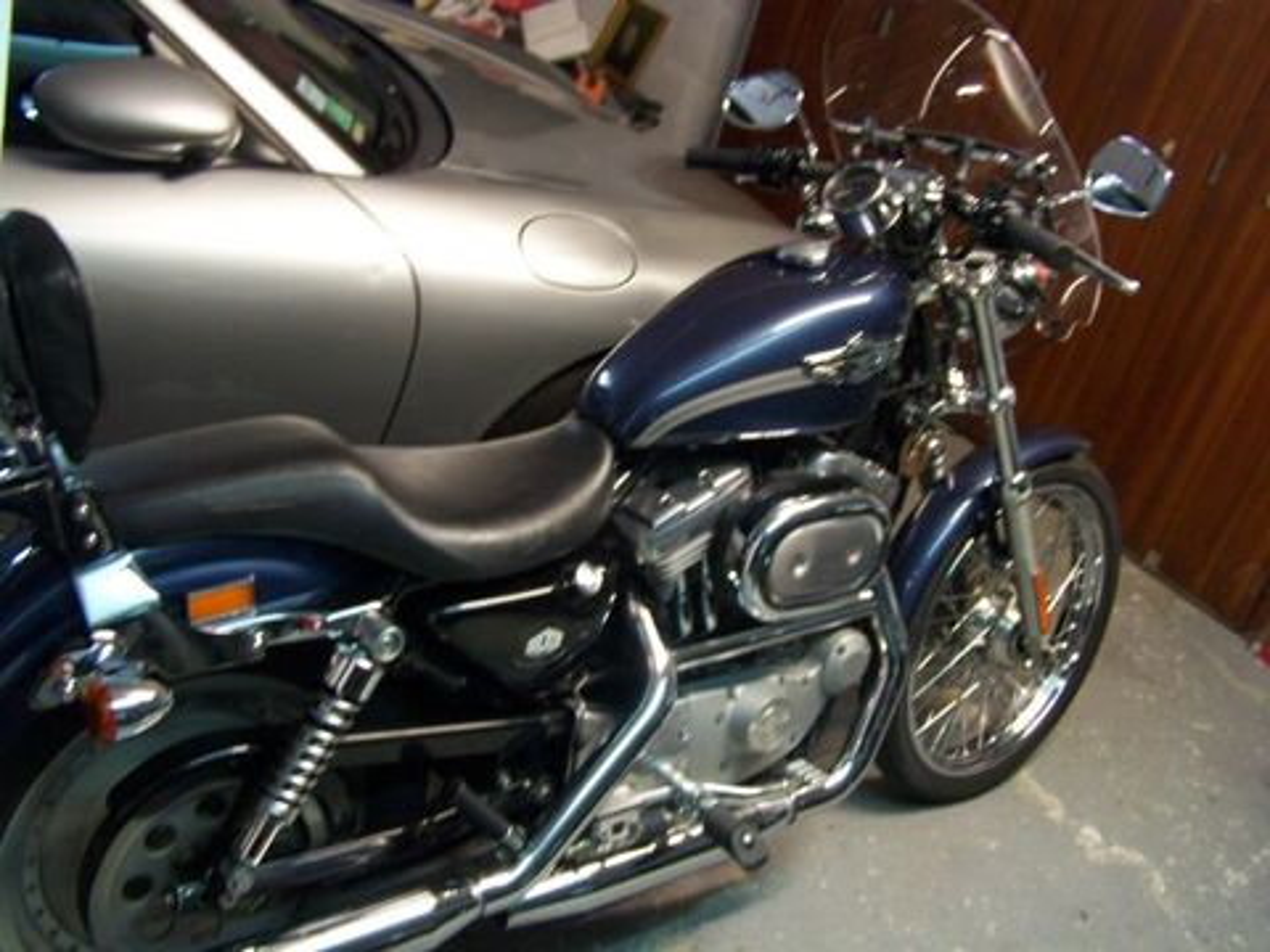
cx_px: 635
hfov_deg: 49.0
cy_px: 476
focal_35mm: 38
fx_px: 1394
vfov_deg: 37.7
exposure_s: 1/8
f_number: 2.8
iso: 160
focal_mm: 6.3
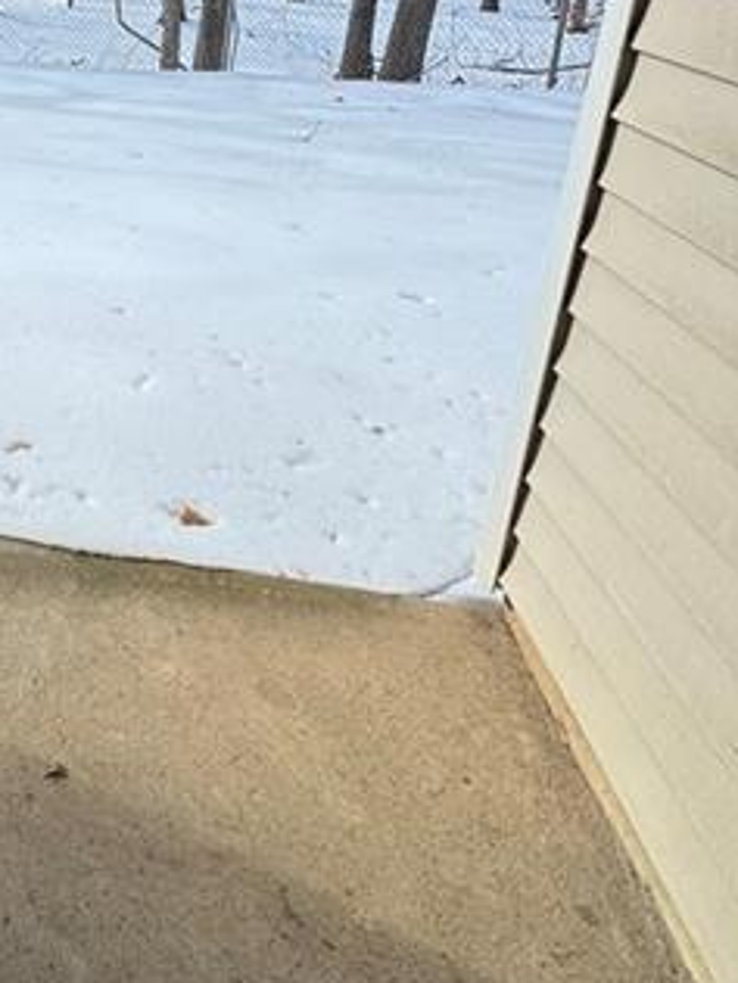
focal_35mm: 34
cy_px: 171
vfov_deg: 50.1
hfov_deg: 34.9
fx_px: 966
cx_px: -106
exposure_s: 1/646
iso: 40
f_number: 2.2
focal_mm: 2.22
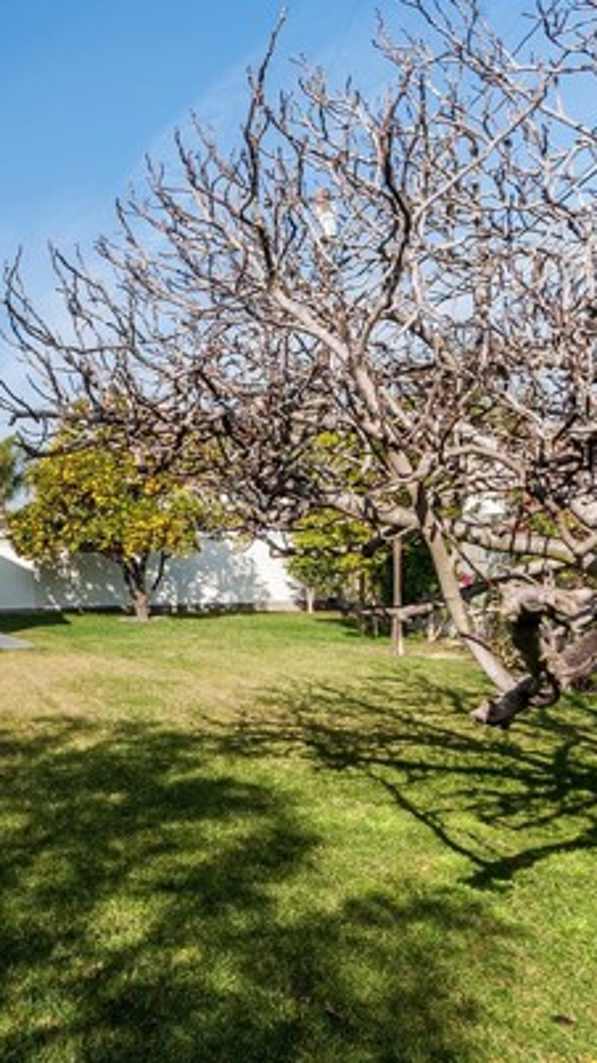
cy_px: 520
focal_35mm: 30
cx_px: -137
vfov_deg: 64.3
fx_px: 845
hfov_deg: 31.8
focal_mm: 12
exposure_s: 1/160
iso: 200
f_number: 14
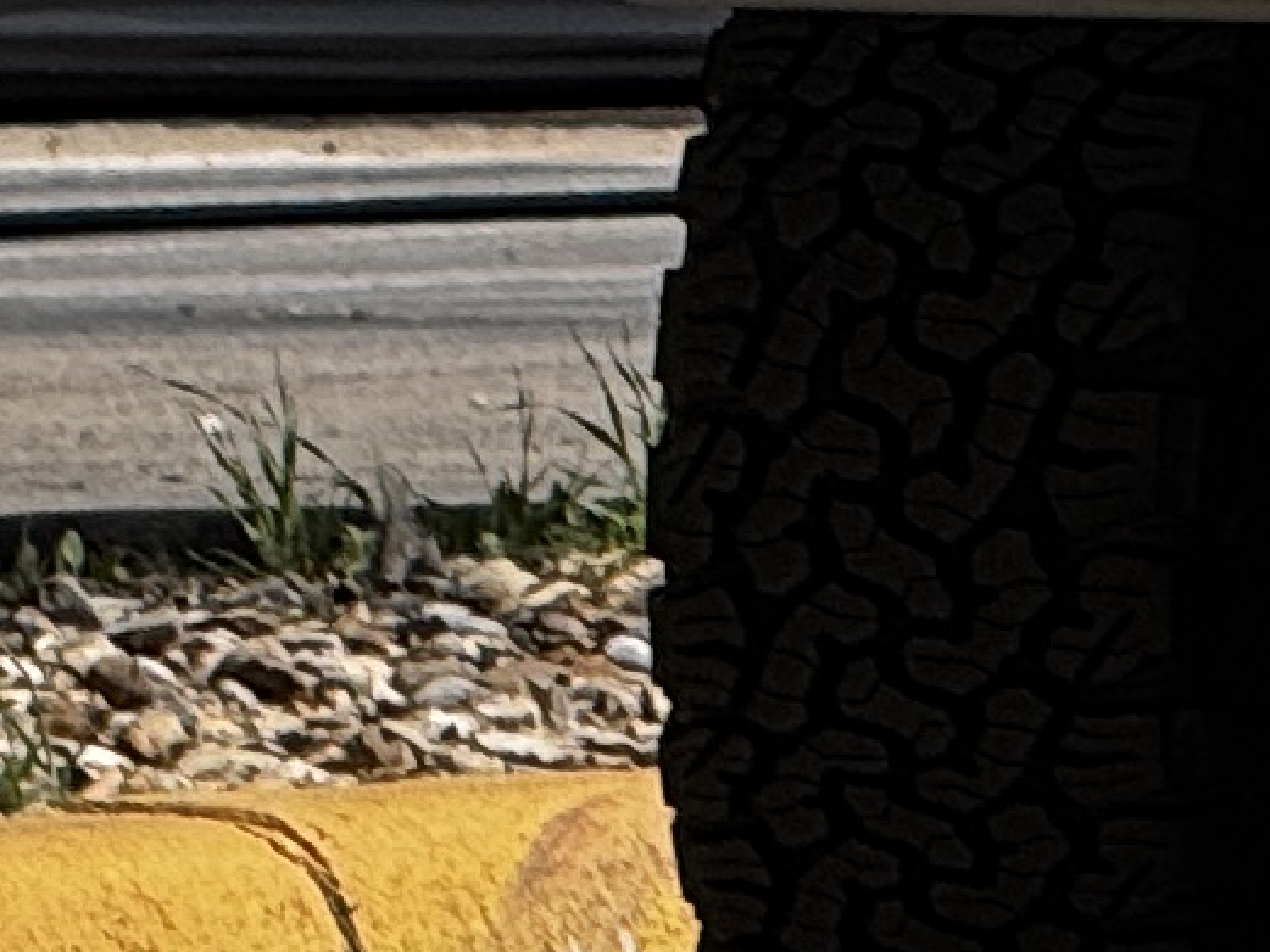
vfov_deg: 1.6
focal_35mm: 928
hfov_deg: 2.1
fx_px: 34055
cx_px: 3571
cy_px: -735
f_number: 2.8
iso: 50
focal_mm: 15.66
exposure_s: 1/1689
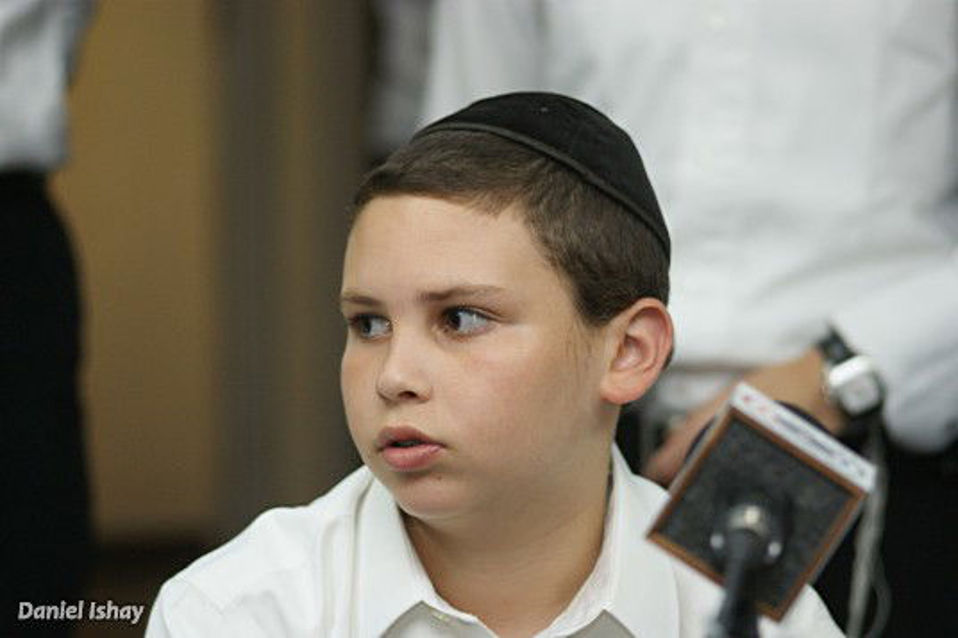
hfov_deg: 13.0
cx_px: 479
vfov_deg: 8.7
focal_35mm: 158
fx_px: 4190
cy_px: 319
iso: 400
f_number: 2.8
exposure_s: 1/125
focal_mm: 105
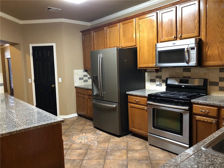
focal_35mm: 28
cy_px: 84
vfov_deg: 49.7
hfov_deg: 63.4
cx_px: 112
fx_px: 181
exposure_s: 1/15
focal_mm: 3.99
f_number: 1.8
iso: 100
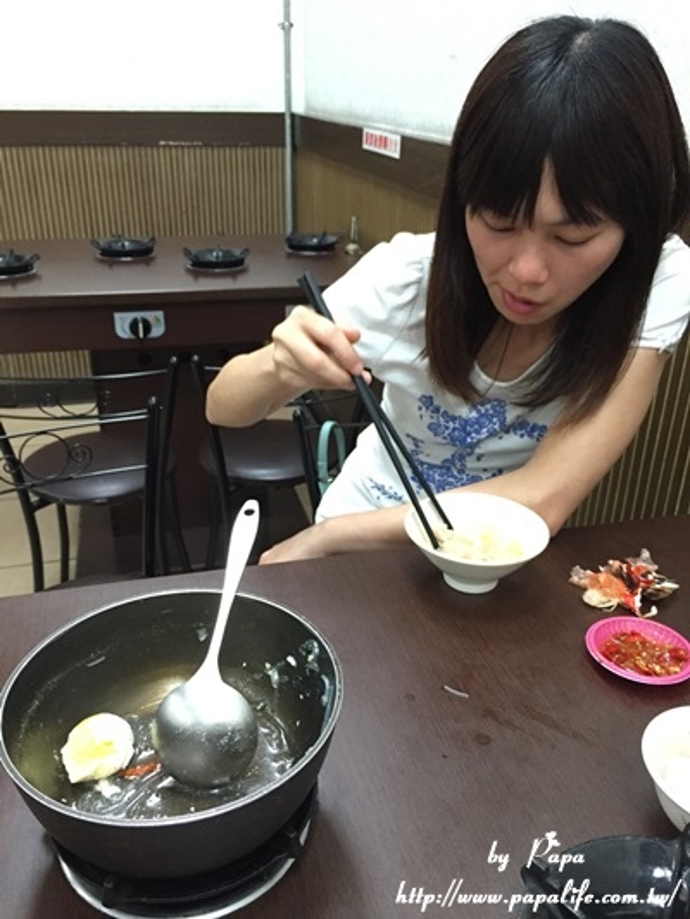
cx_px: 345
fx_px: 770
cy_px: 460
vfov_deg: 61.6
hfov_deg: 48.2
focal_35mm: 29
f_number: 2.2
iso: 200
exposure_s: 1/30
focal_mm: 4.15
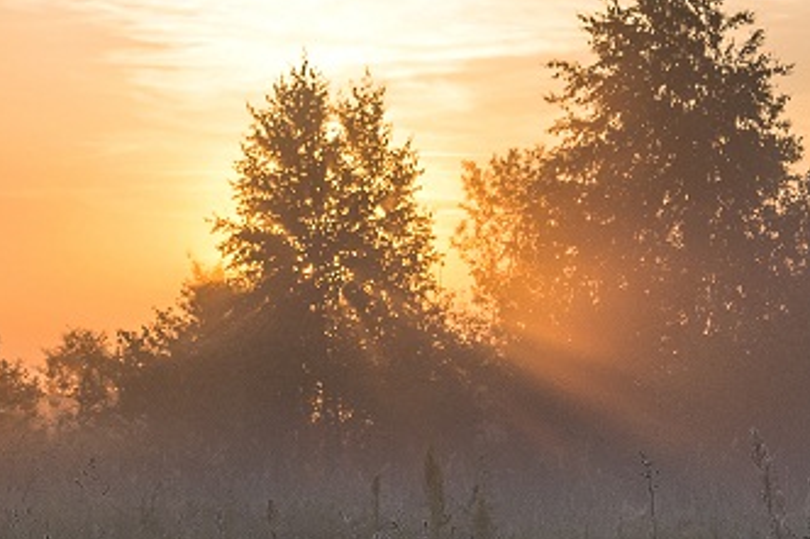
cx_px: 378
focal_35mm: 190
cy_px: 234
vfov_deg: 7.2
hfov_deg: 10.8
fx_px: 4268
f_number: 5.6
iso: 100
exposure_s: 1/400
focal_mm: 35
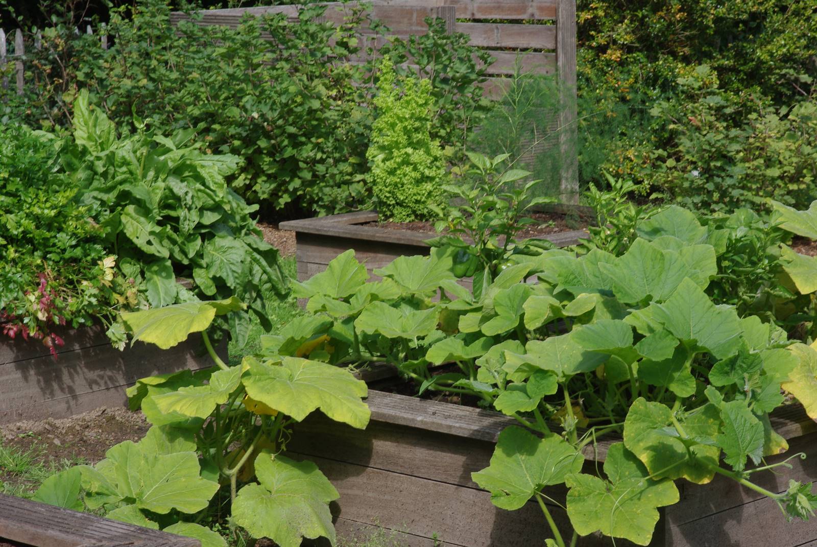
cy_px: 274
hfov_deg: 19.4
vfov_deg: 13.1
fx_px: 2386
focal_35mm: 105
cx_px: 408
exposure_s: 1/100
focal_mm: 70
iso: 200
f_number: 13
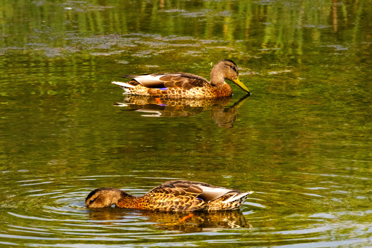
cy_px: 124
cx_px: 186
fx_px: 5983
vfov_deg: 2.4
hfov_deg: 3.6
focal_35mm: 579
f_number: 16
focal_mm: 386
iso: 800
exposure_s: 1/500
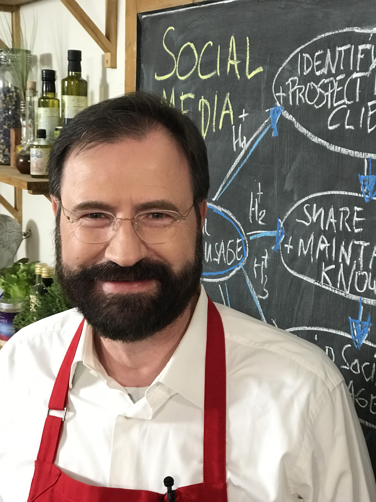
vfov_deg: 33.8
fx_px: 826
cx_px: 188
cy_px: 251
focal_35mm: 57
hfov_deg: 25.7
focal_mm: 6.6
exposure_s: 1/52
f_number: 2.8
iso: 200
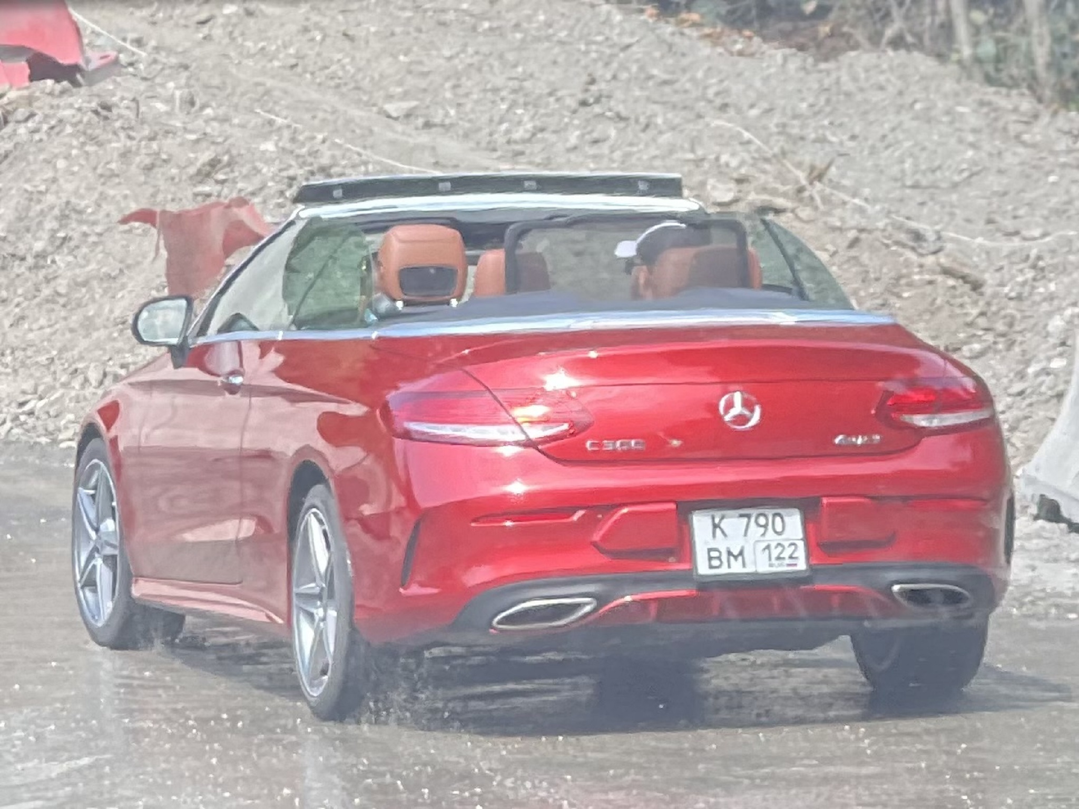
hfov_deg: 25.3
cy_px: 404
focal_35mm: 77
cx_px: 540
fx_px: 2400
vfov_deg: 19.1
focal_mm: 9
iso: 32
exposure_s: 1/121
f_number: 2.8
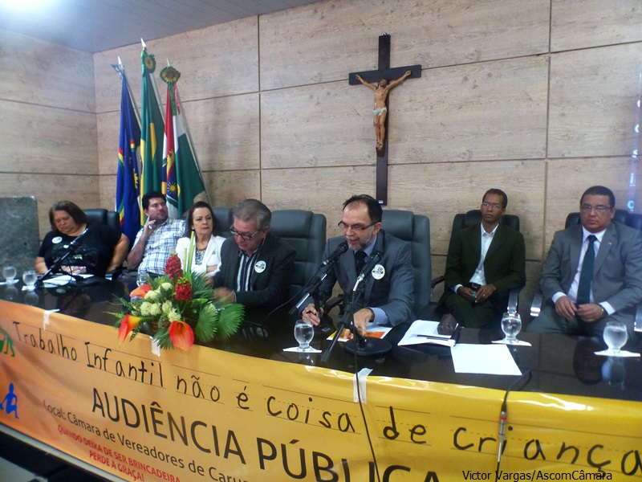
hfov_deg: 69.4
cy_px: 241
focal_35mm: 25
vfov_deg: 54.9
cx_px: 321
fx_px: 464
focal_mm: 4.5
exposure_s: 1/10
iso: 400
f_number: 2.8
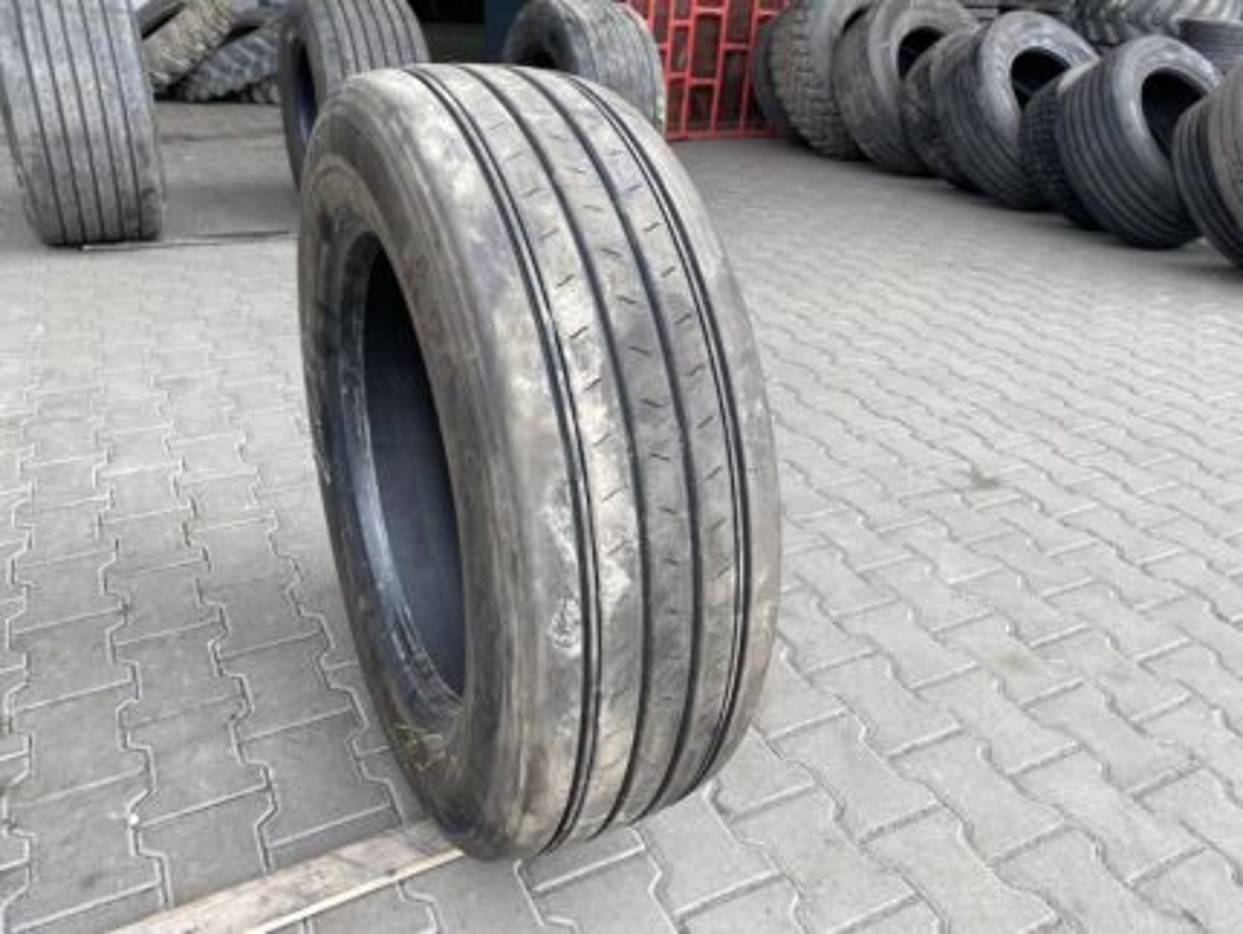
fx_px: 934
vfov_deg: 53.1
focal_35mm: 26
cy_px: 467
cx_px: 622
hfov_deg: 67.3
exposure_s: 1/306
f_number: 1.8
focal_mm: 4.25
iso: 32
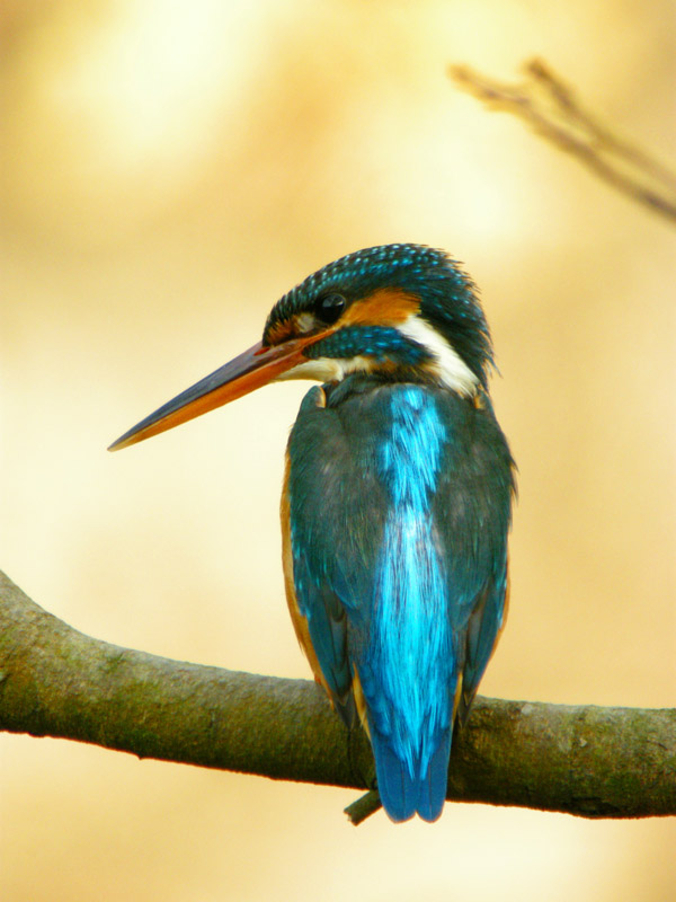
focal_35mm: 101
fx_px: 2630
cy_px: 451
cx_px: 338
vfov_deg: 19.4
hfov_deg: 14.6
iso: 200
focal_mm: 21.5
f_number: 5.2
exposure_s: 1/80.6
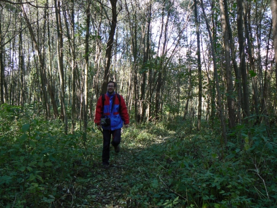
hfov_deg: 51.4
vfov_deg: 39.7
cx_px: 138
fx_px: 288
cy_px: 104
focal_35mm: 36
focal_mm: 6
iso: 80
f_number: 3.6
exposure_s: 1/60
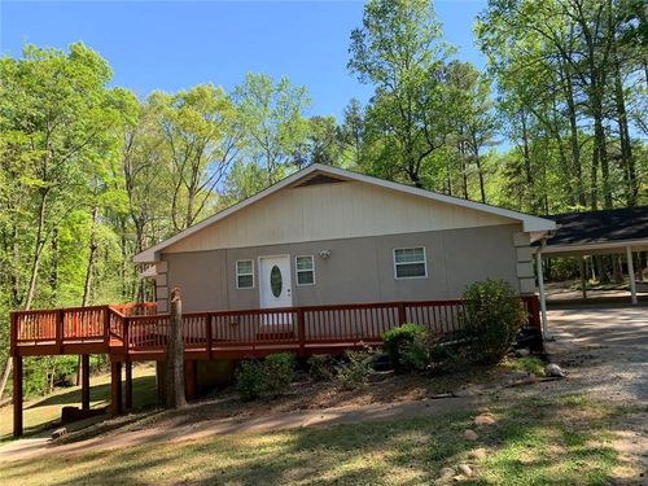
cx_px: 324
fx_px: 487
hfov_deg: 67.3
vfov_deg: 53.1
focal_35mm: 26
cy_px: 243
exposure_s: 1/558
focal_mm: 4.25
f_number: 1.8
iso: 25
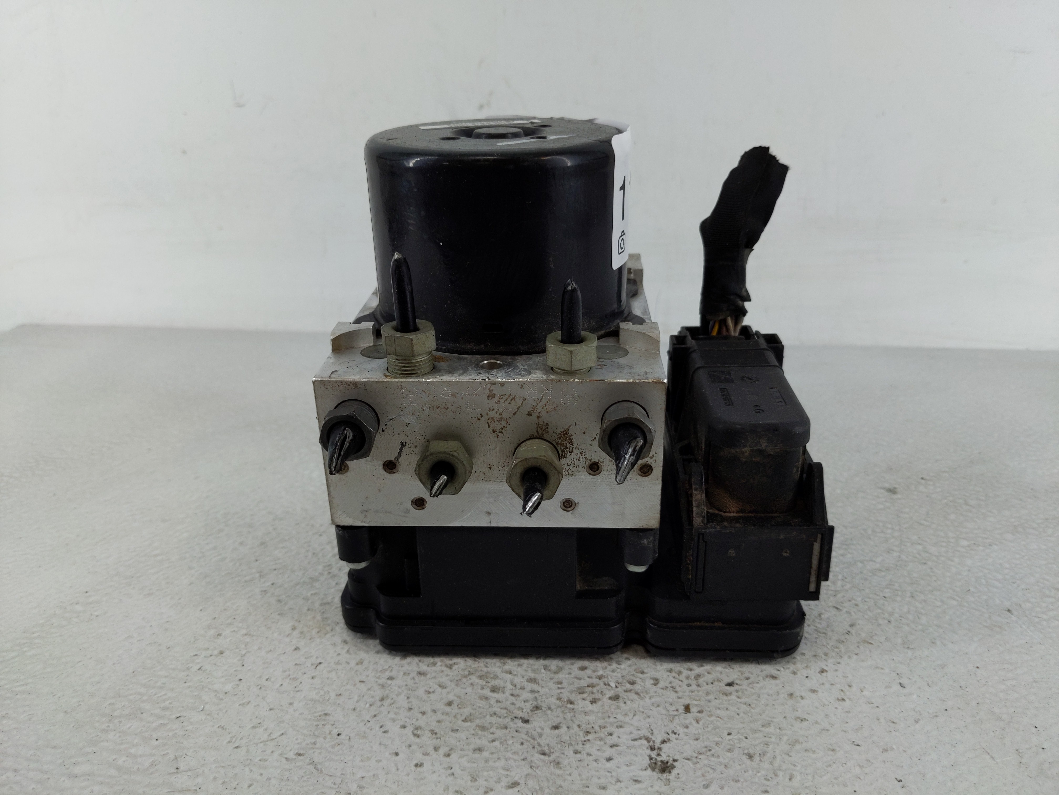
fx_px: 765
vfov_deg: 54.9
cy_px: 398
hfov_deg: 69.4
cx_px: 530
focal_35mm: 25
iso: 57
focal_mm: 4.38
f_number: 1.73
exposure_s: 1/125
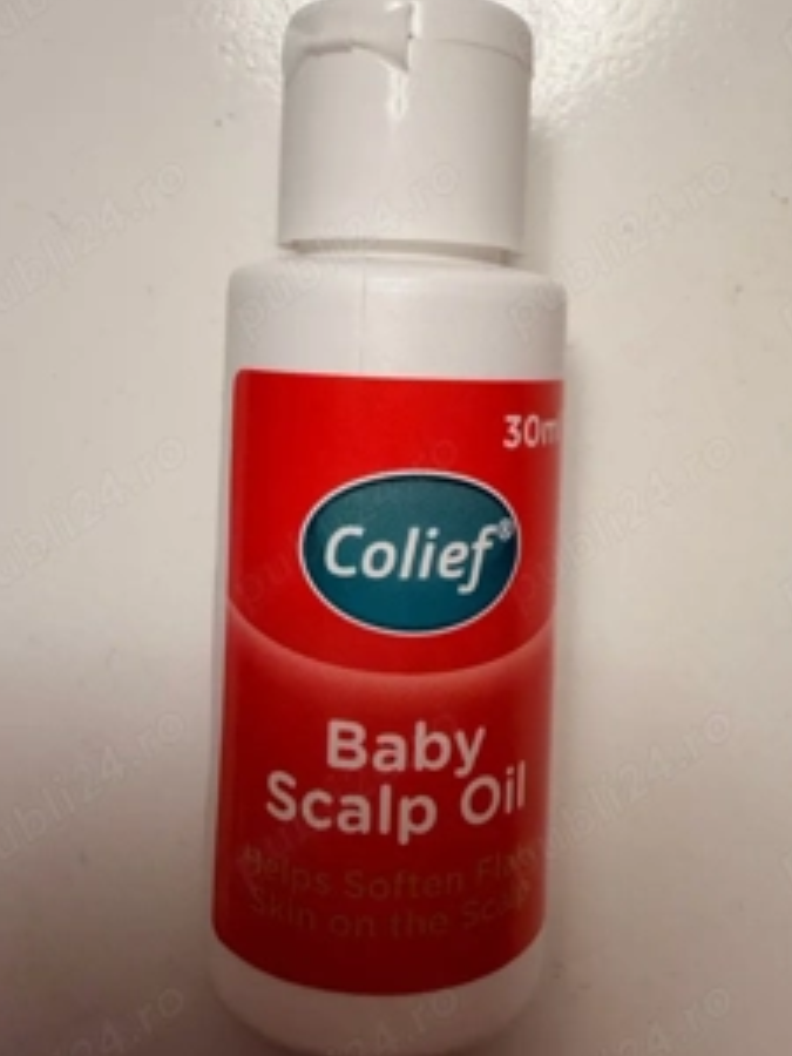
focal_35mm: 32
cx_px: 415
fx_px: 976
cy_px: 563
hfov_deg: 44.1
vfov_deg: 56.8
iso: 64
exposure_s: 1/100
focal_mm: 2.22
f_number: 2.2
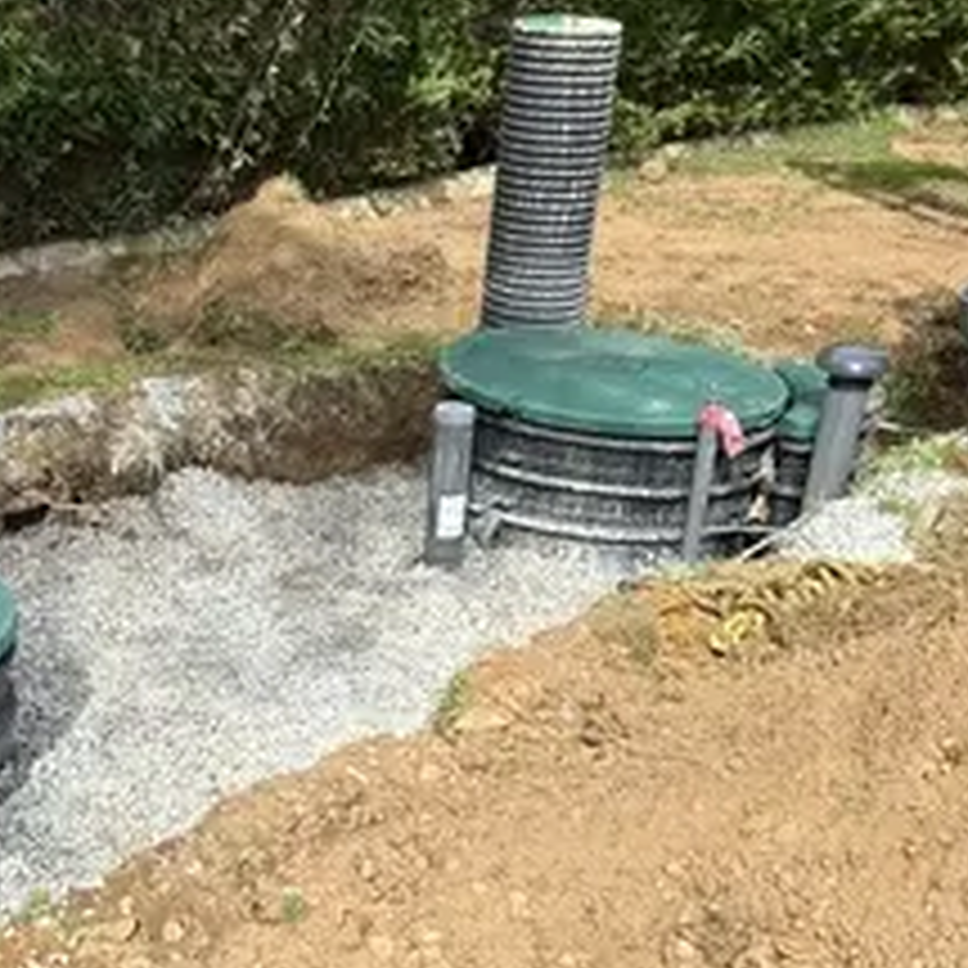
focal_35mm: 53
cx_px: 128
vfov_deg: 32.0
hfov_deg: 31.0
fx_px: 1677
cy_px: 608
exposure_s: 1/1621
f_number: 1.5
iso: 50
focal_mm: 5.7
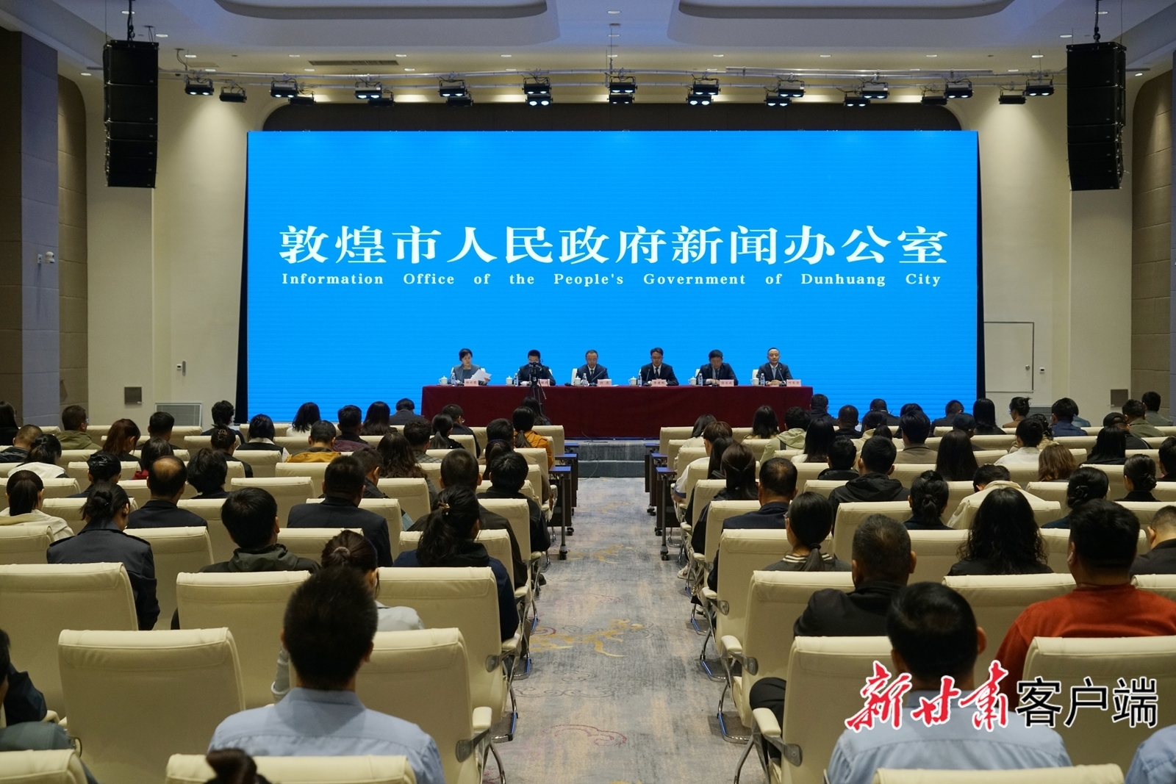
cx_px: 588
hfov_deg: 41.1
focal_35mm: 48
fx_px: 1568
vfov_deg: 28.1
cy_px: 392
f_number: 5.6
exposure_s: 1/320
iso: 1600
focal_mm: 48
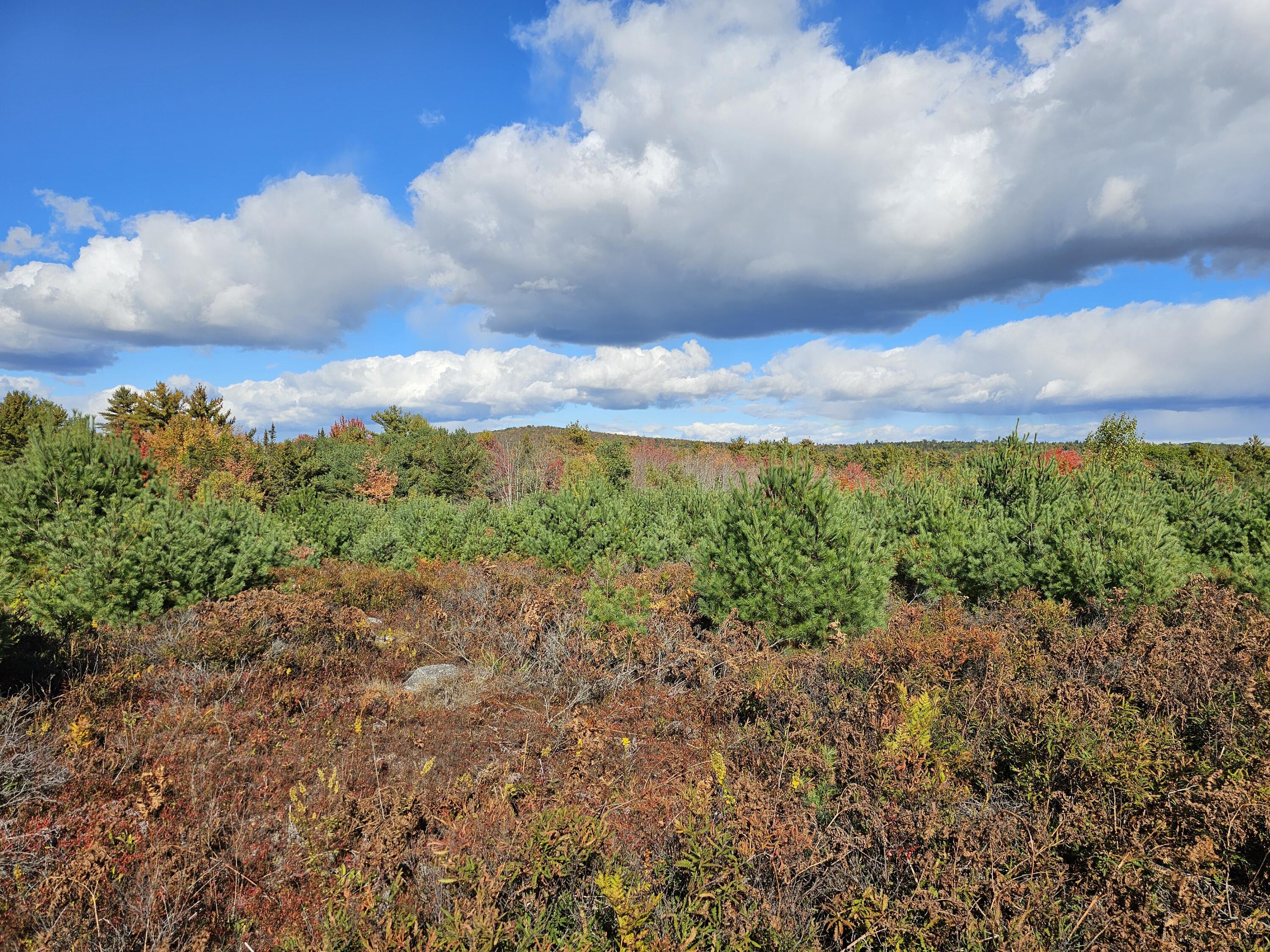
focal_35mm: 23
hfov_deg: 73.9
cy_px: 476
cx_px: 635
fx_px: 844
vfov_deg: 58.9
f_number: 1.7
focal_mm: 6.3
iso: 10
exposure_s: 1/1157
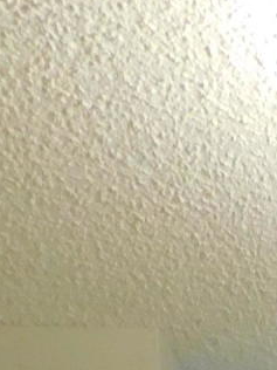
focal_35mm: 152
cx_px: 629
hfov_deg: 9.0
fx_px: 1622
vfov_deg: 9.6
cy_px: 1167
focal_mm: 4.1
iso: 360
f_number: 3
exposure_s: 1/30
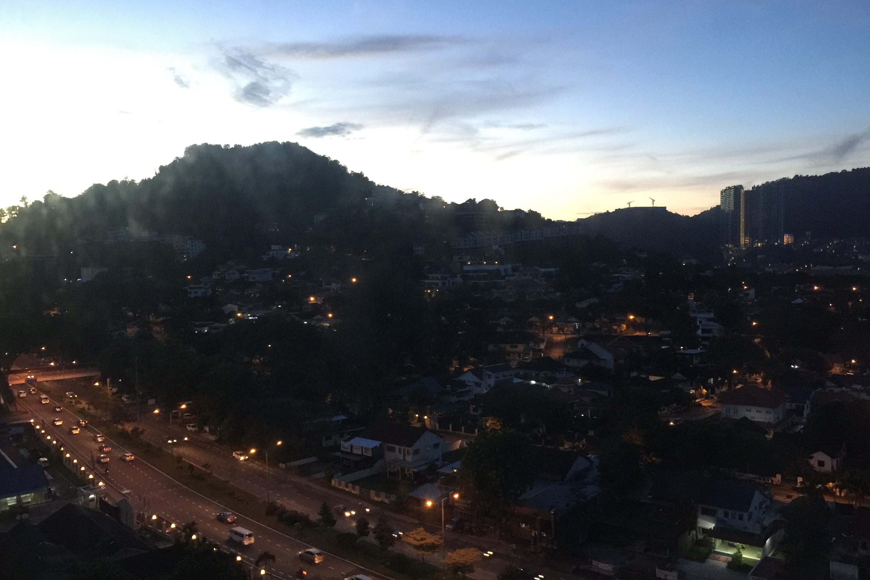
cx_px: 433
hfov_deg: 60.3
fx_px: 749
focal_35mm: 31
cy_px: 308
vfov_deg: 42.3
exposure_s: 1/10
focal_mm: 4.15
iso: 125
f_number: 2.2
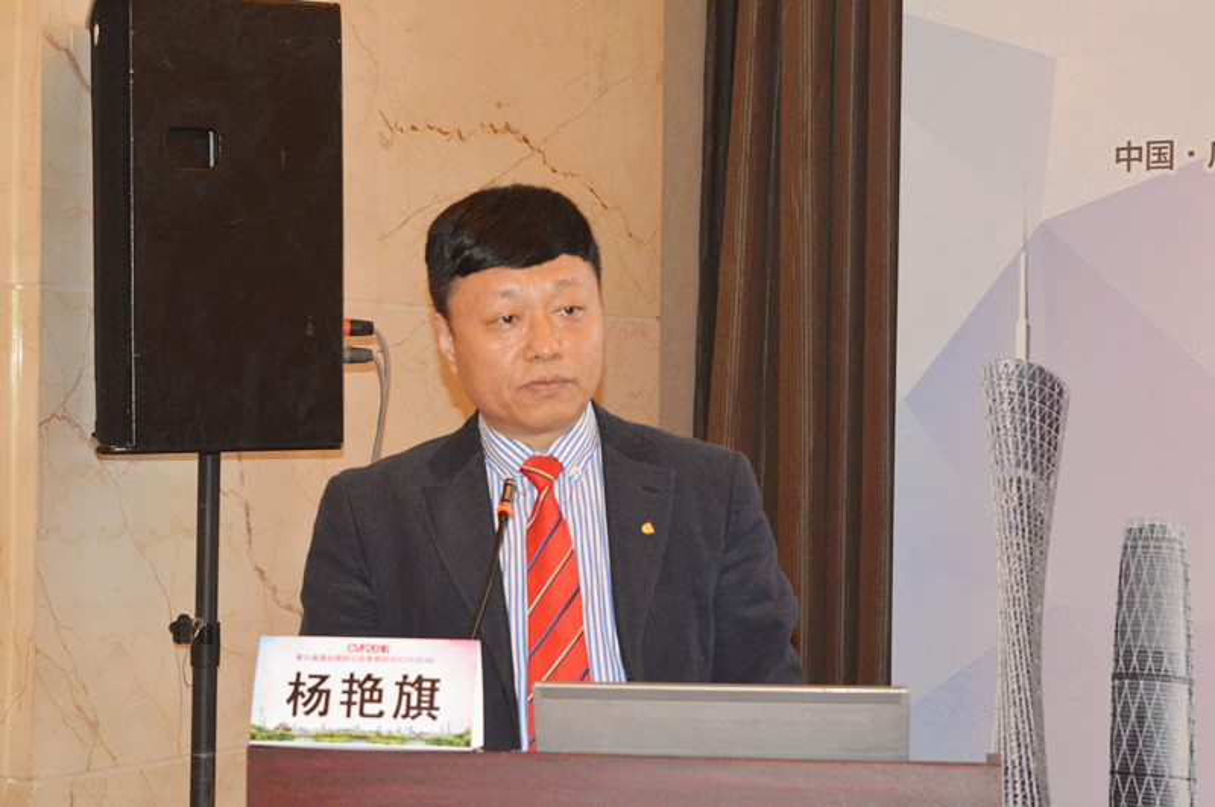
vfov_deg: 16.5
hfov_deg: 24.7
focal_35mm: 82
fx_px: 2780
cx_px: 608
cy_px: 404
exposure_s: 1/60
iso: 3200
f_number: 5.6
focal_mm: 55
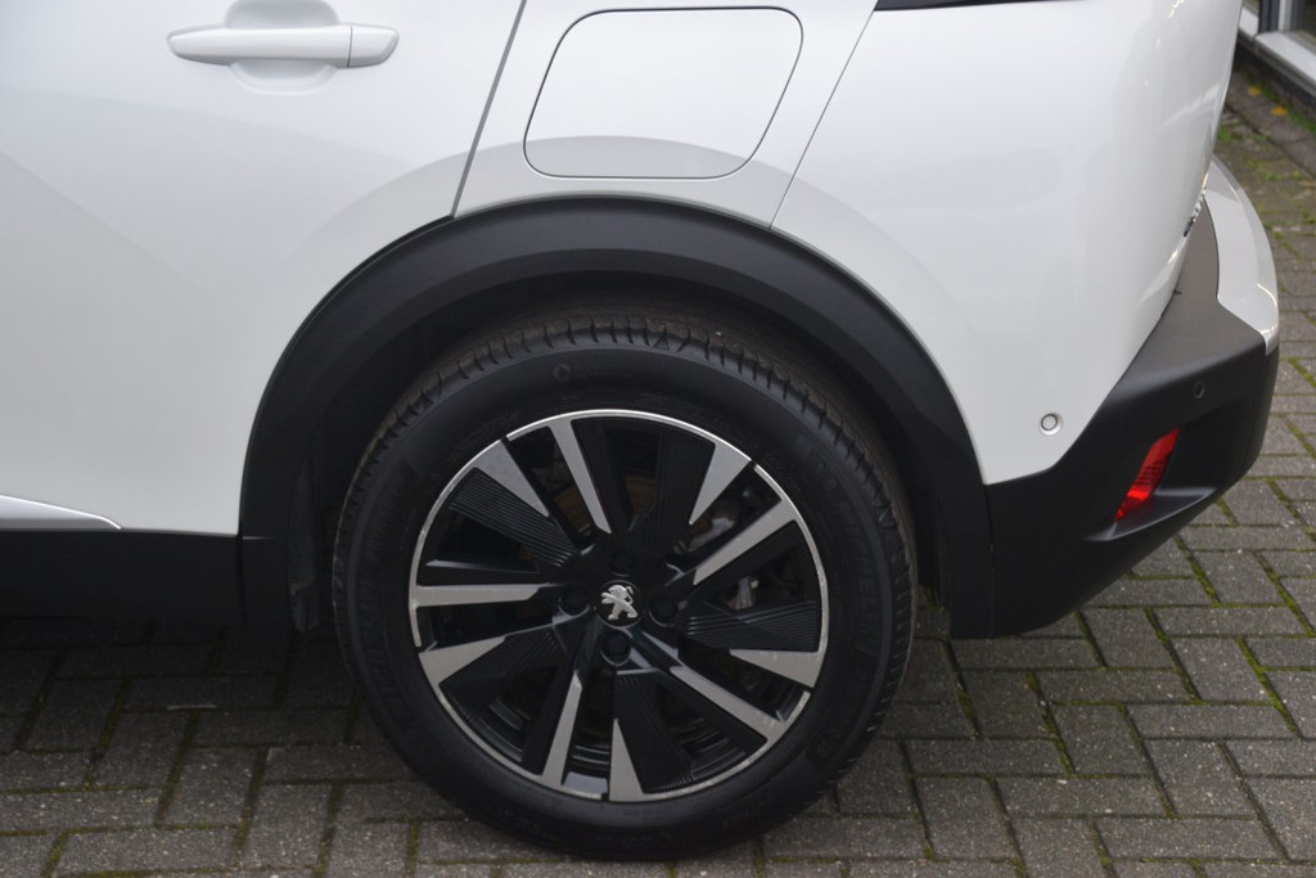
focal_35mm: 69
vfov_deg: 19.7
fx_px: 2523
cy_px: 439
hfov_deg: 29.2
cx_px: 658
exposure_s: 1/60
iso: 800
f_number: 4.8
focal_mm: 46
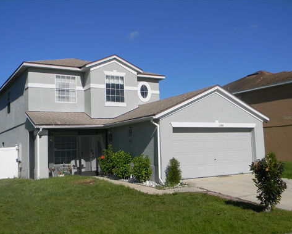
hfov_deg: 47.9
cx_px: 144
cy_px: 117
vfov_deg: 39.2
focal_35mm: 38
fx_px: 329
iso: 80
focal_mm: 6.4
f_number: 7.4
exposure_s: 1/479
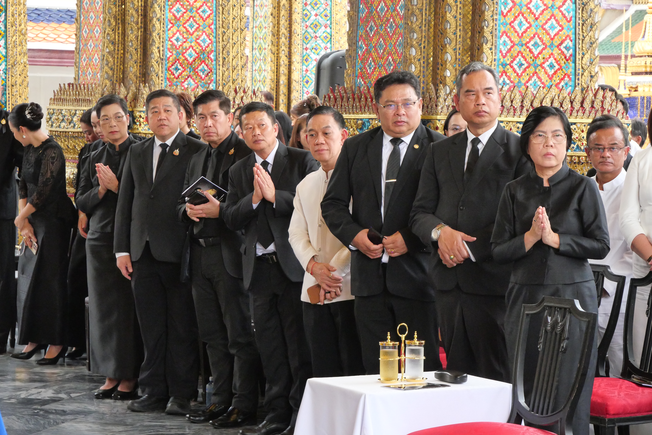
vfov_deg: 11.1
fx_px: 2247
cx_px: 326
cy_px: 218
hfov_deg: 16.5
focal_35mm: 124
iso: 3200
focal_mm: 60
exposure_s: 1/500
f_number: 5.6
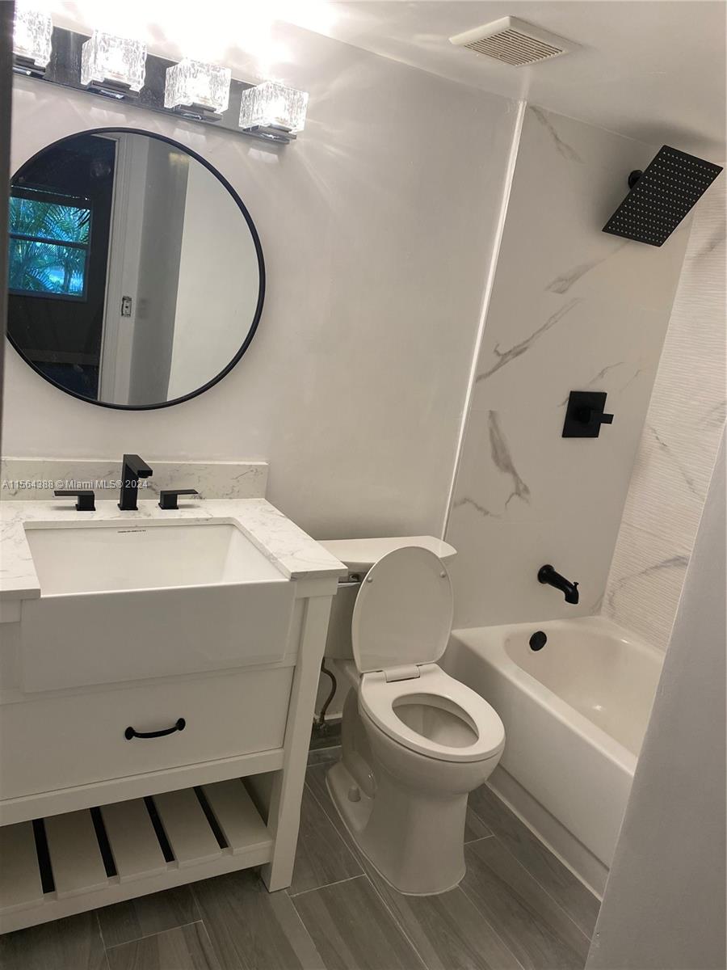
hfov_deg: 53.1
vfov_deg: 67.3
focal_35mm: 26
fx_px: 728
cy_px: 485
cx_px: 364
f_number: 1.8
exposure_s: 1/120
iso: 125
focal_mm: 4.25
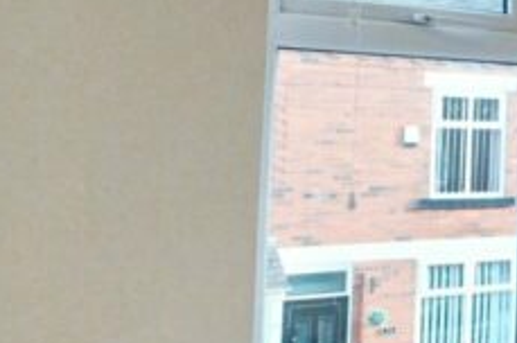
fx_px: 961
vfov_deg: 20.1
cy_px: 96
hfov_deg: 18.4
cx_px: 1059
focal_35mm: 67
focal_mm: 15
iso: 6400
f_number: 10
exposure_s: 1/250
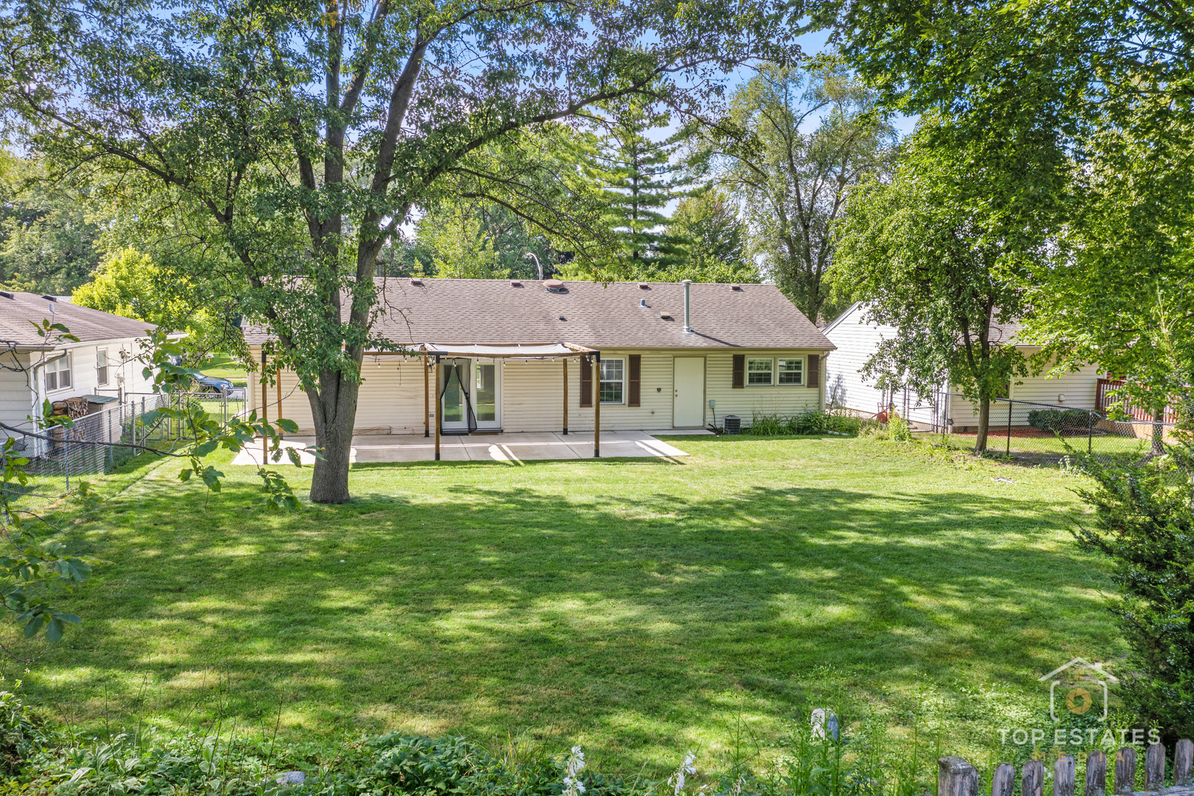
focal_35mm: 28
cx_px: 597
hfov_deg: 65.5
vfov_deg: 46.4
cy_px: 398
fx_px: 928
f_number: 5
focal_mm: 10.26
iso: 100
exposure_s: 1/120
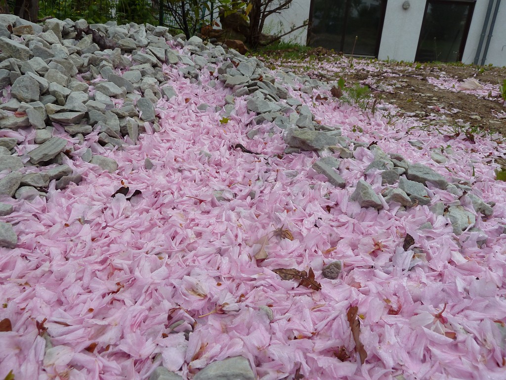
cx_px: 253
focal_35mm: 25
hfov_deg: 69.4
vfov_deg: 54.9
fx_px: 365
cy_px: 190
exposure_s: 1/100
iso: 80
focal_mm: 4.1
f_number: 4
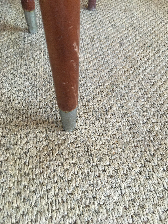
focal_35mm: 29
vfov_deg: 61.7
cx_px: 84
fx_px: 188
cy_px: 112
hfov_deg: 48.2
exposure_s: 1/25
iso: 200
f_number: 2.2
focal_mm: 4.15
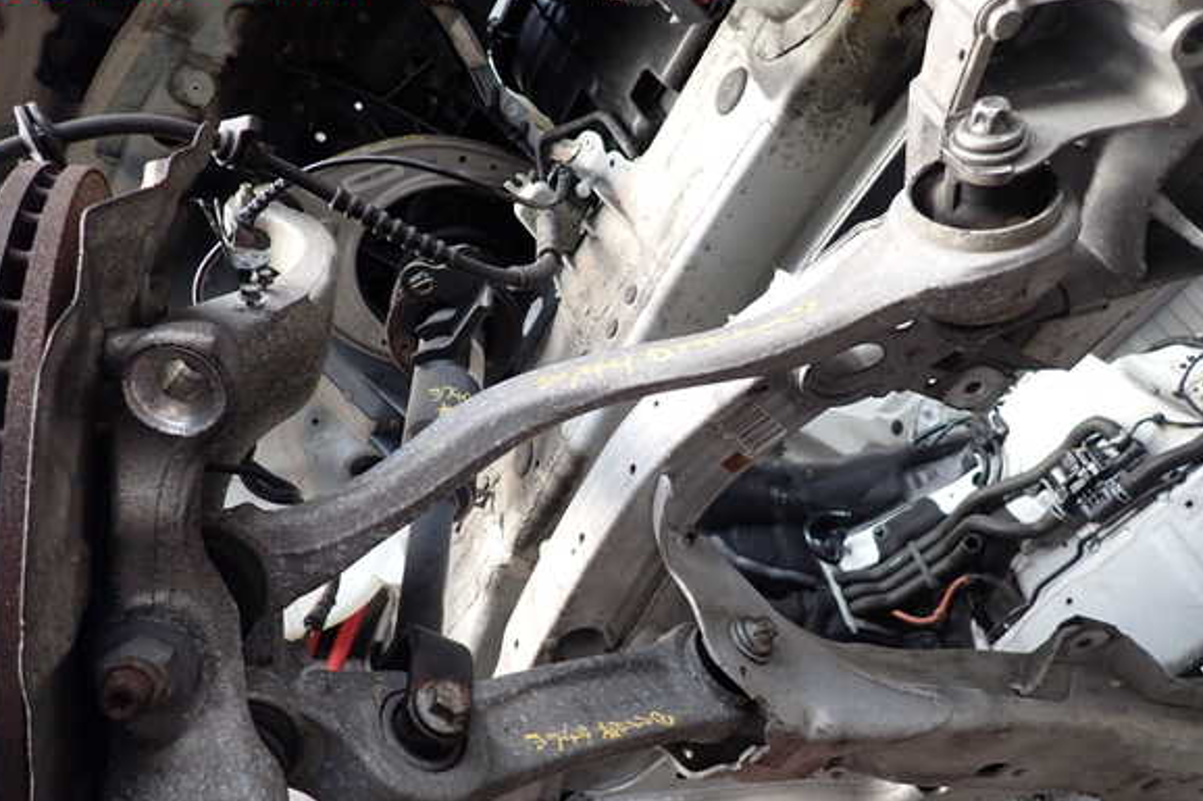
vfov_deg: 47.9
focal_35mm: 27
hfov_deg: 67.4
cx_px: 595
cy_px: 424
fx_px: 902
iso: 200
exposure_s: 1/80
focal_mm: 4.5
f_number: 2
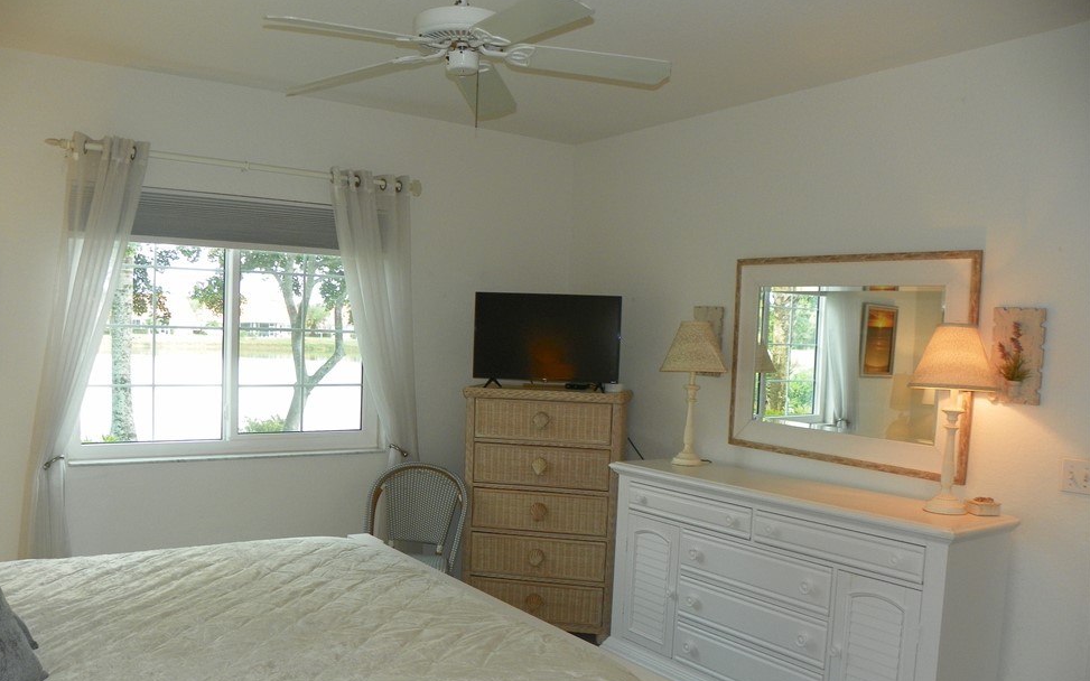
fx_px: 861
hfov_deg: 64.6
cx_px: 520
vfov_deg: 42.9
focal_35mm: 29
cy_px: 408
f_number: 2.8
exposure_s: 1/30
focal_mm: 4.6
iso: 64
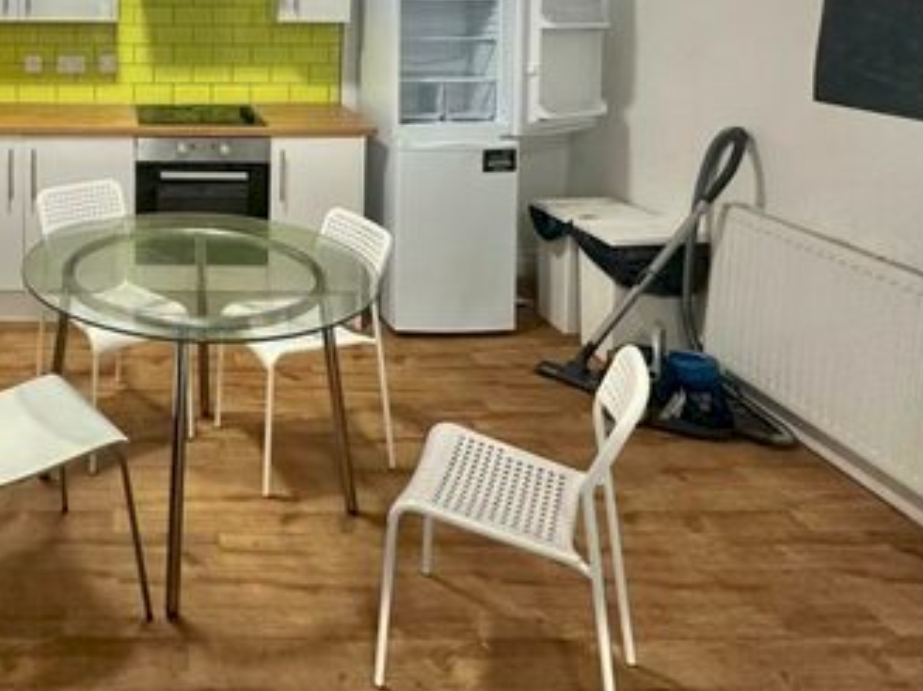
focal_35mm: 30
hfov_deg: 53.7
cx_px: 121
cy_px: 55
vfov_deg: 42.5
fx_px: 800
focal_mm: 2.22
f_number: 2.2
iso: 320
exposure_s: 1/50
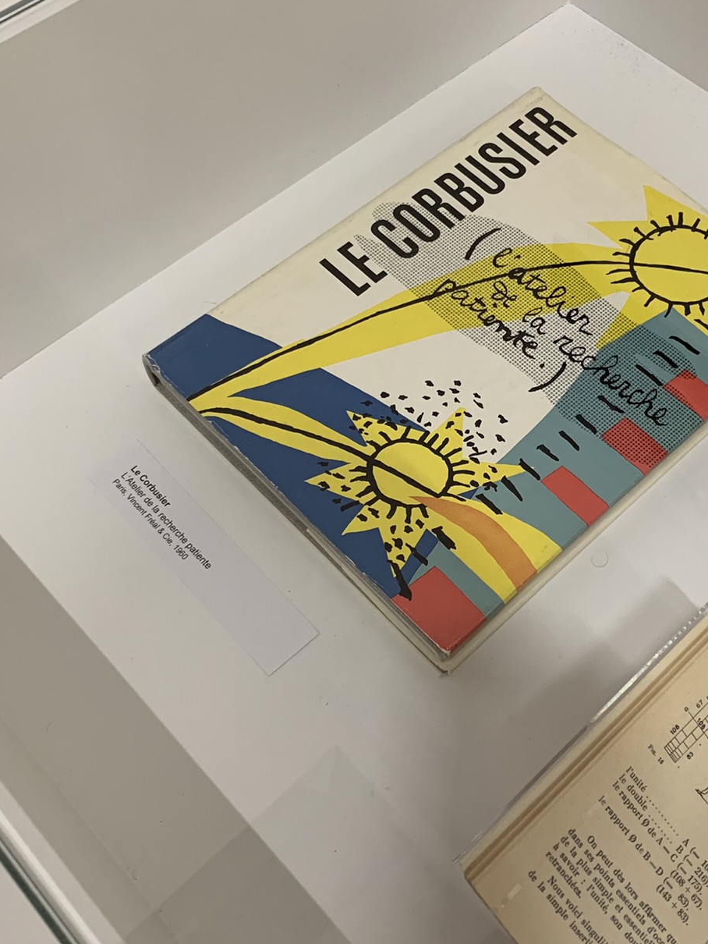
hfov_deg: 32.3
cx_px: 528
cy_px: 409
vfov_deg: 42.8
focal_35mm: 44
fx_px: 1199
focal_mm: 4.25
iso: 200
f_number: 1.8
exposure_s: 1/50
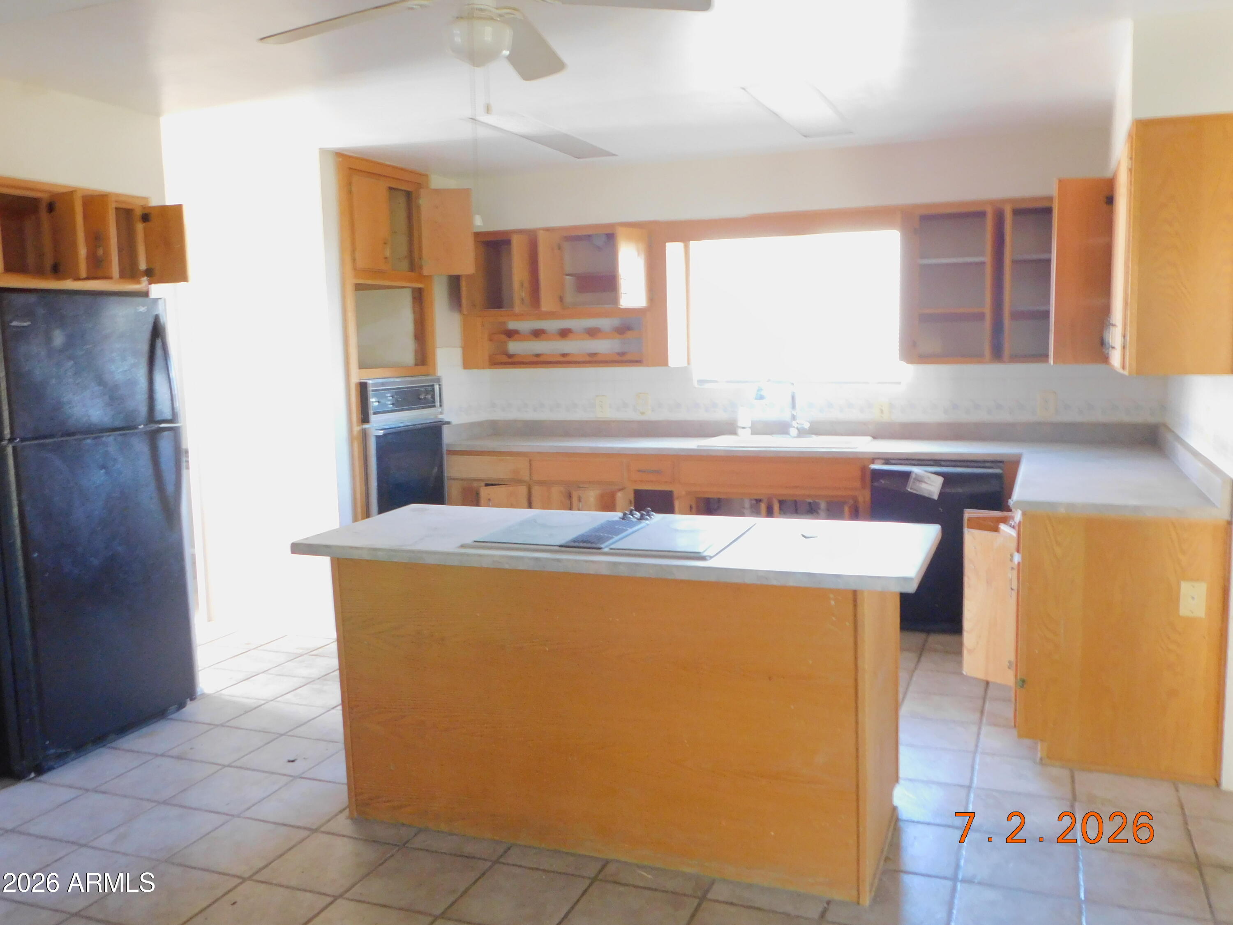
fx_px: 1069
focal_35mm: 30
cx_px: 616
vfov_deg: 46.8
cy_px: 462
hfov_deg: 60.0
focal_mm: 5.3
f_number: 3.2
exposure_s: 1/8
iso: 400
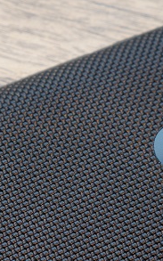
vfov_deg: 16.5
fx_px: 889
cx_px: 40
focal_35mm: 125
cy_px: 235
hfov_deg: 10.5
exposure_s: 1/160
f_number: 4
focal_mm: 30
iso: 320
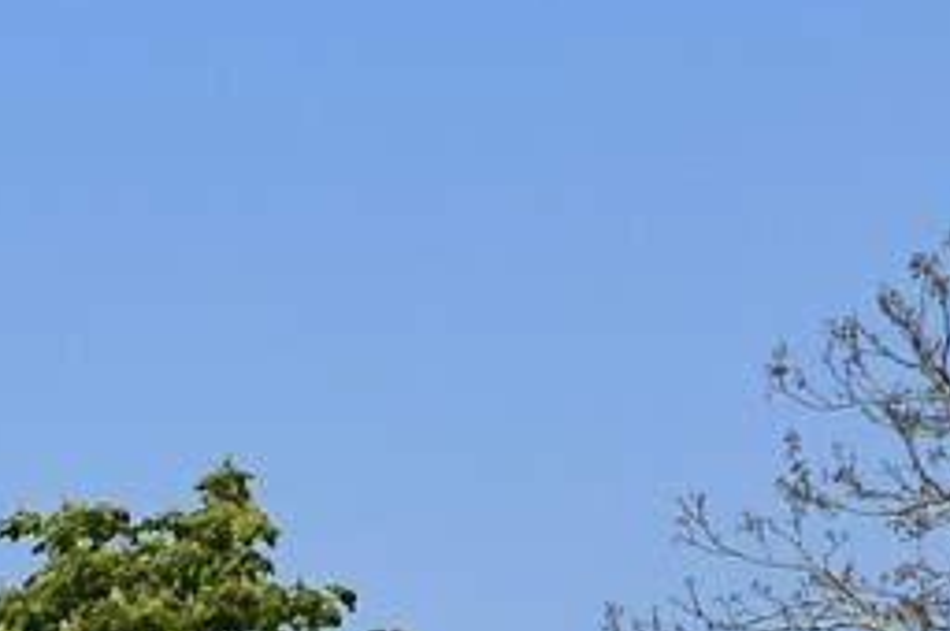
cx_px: -1930
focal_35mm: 657
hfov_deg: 3.1
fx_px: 17315
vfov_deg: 2.1
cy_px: -124
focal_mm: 105
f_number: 11
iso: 200
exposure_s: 1/320
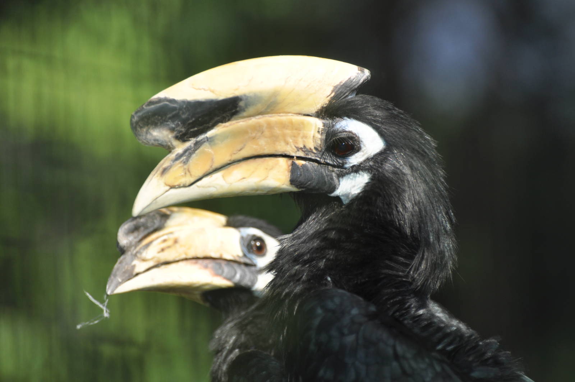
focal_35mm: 330
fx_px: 5265
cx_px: 288
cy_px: 191
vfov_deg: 4.2
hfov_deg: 6.3
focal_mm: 220
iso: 200
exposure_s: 1/200
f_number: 5.6
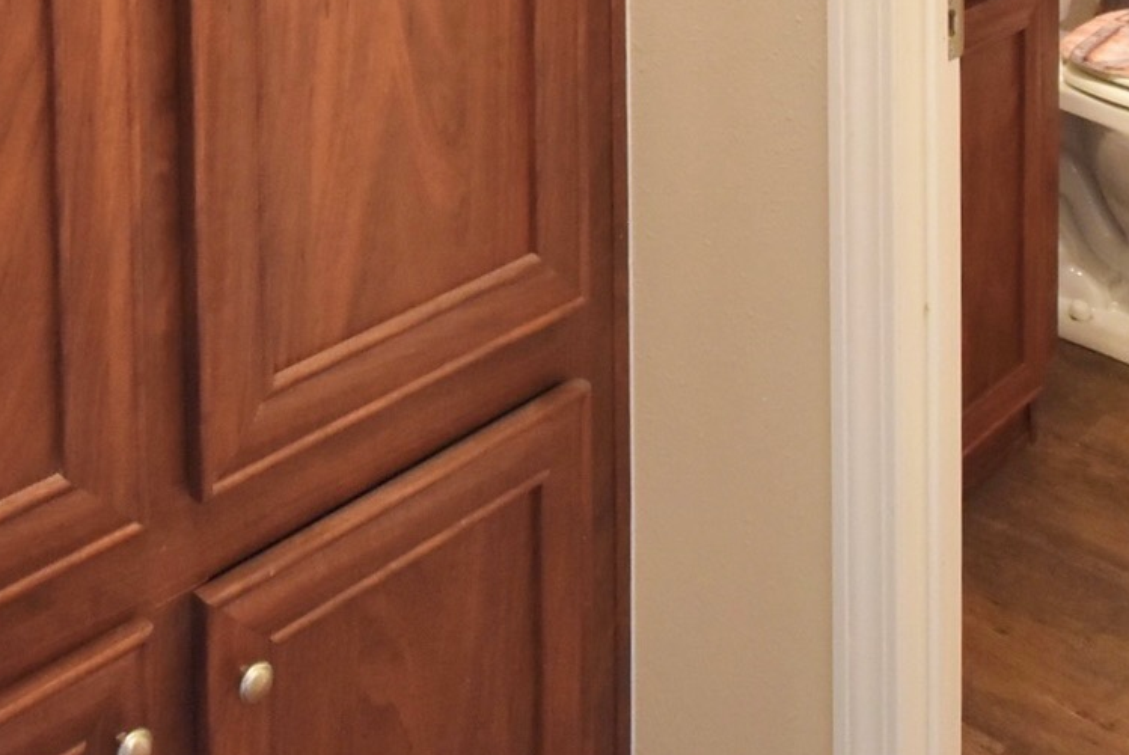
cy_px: -386
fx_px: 1444
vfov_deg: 23.4
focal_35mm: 46
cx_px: 428
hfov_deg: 42.4
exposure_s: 1/60
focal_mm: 10
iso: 2200
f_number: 4.5
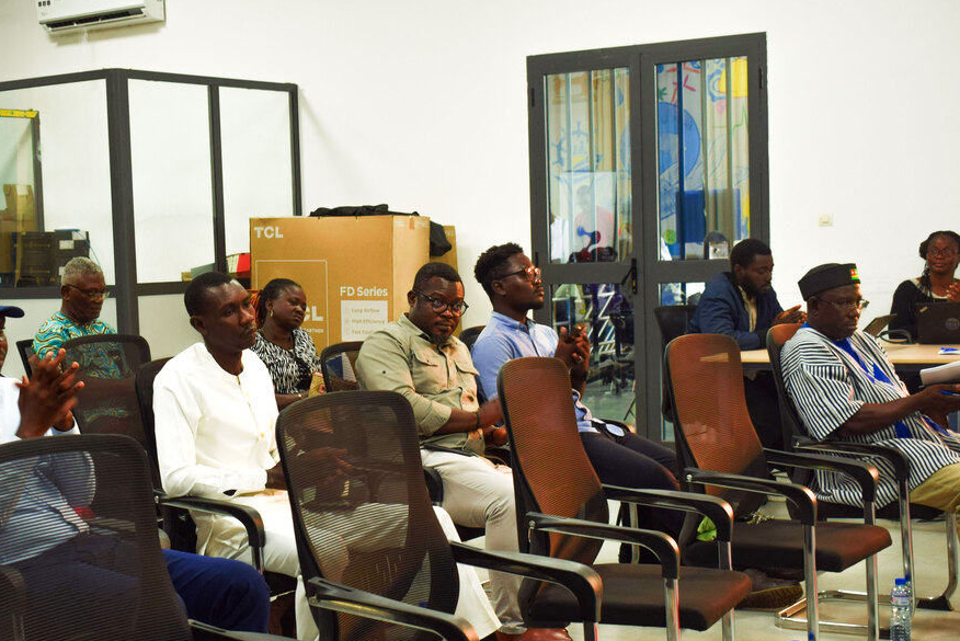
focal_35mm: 64
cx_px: 319
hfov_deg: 31.3
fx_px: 1699
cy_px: 415
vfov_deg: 21.3
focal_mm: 31
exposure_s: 1/30
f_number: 5.6
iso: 250
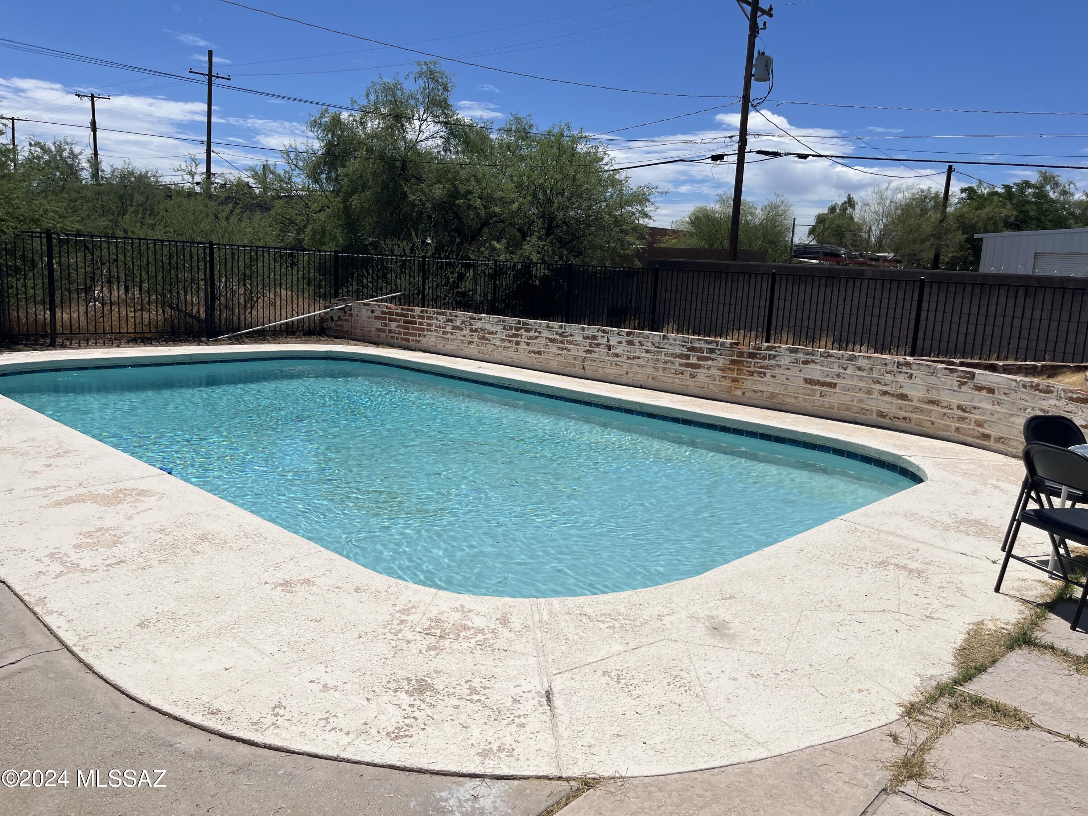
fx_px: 817
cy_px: 408
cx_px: 544
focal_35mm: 26
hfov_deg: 67.3
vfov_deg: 53.1
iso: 50
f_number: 1.6
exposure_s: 1/10870
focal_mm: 5.1
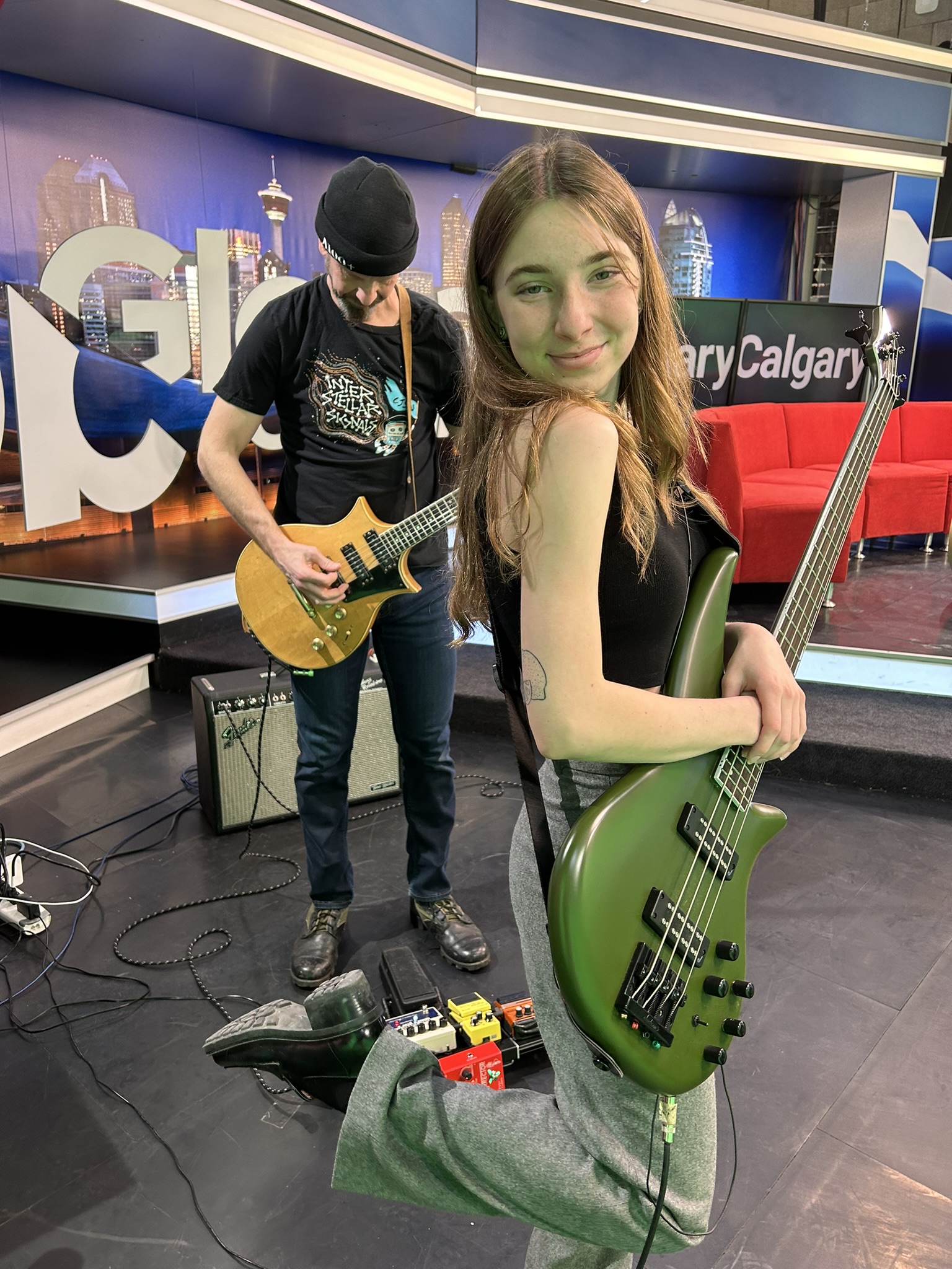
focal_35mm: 26
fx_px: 953
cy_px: 634
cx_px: 476
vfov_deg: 67.3
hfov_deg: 53.1
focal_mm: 5.7
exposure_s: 1/60
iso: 100
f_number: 1.5
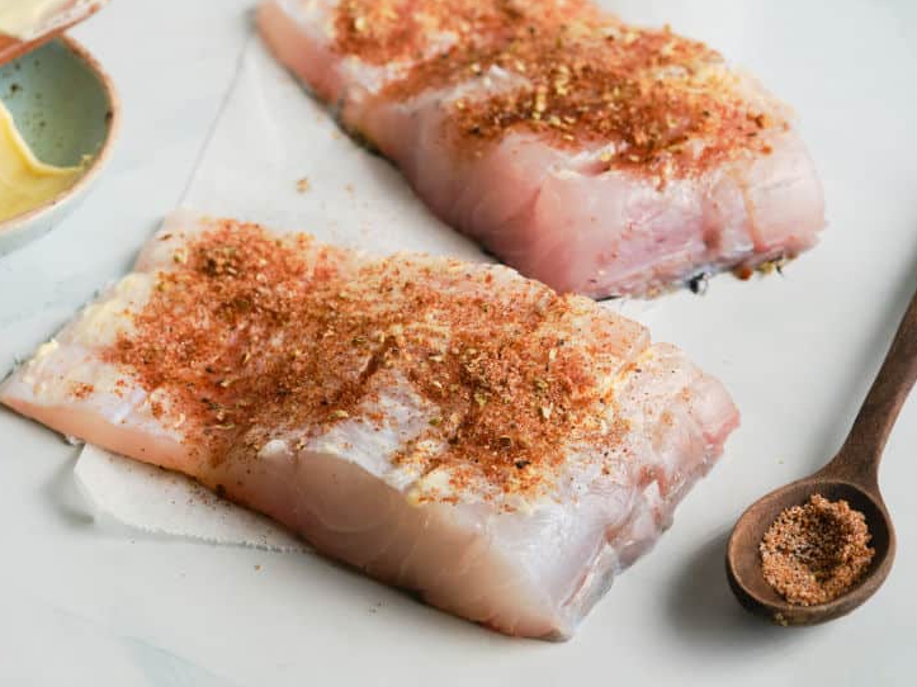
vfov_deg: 15.1
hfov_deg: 20.0
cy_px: 344
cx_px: 410
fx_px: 2596
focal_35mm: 98
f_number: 8
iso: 3200
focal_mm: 60
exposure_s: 1/60
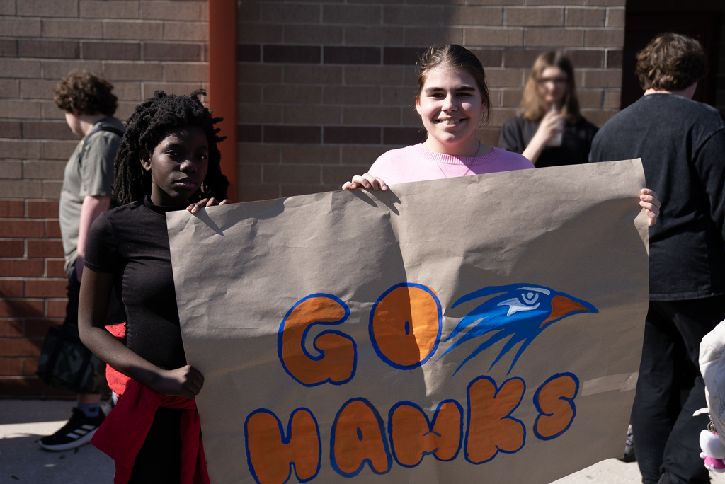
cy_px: 242
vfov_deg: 35.1
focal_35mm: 38
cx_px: 362
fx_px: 766
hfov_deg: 50.7
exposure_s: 1/1600
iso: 80
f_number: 2.8
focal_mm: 38
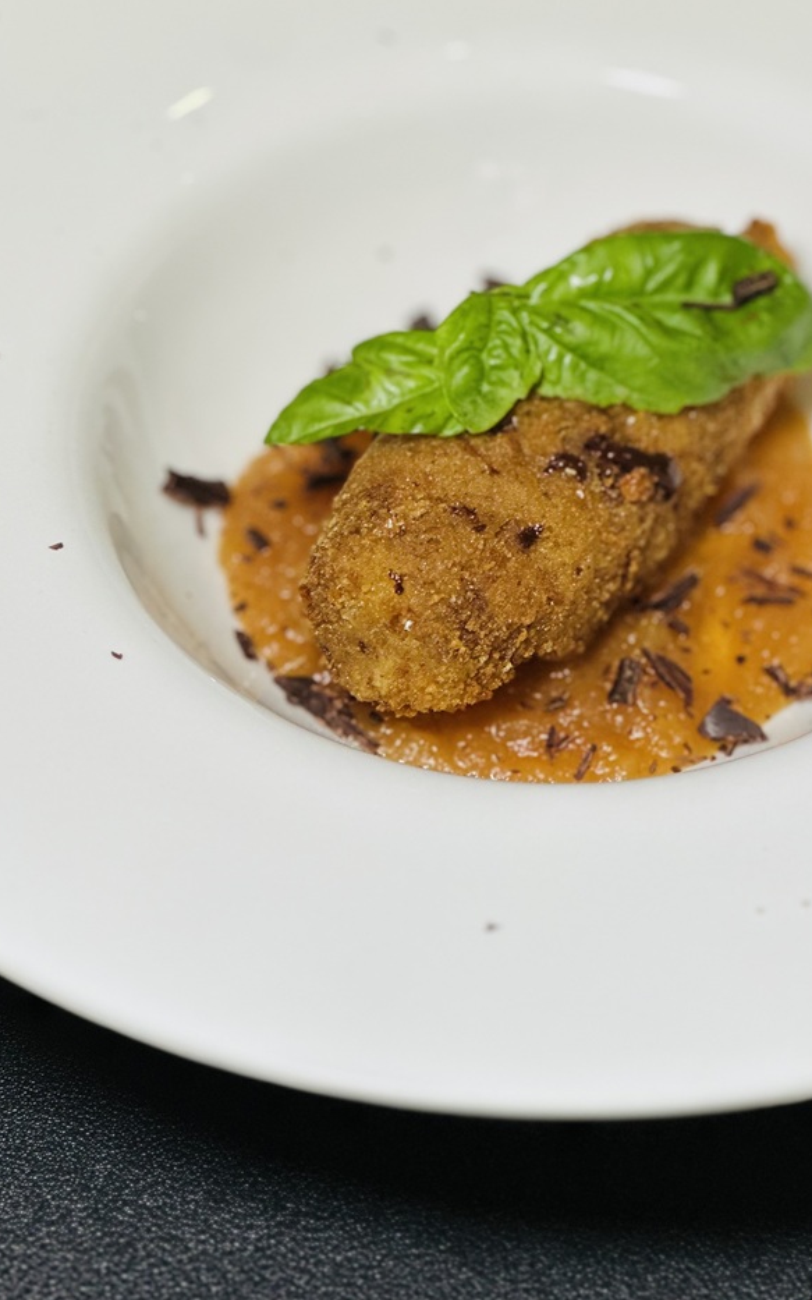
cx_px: 453
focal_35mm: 112
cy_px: 419
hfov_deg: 11.7
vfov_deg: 18.5
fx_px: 3966
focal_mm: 9
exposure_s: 1/100
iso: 100
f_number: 2.8
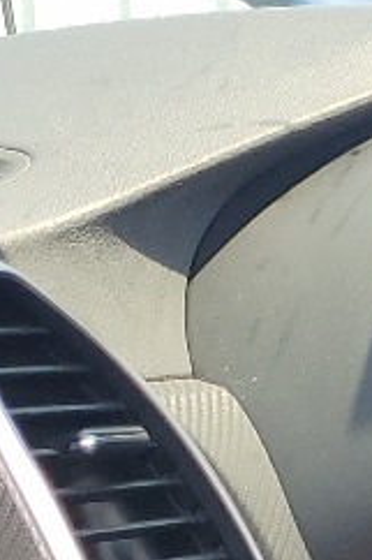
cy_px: 1060
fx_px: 2778
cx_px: 1403
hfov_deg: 6.4
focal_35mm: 179
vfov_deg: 10.7
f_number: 1.5
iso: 50
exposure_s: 1/417
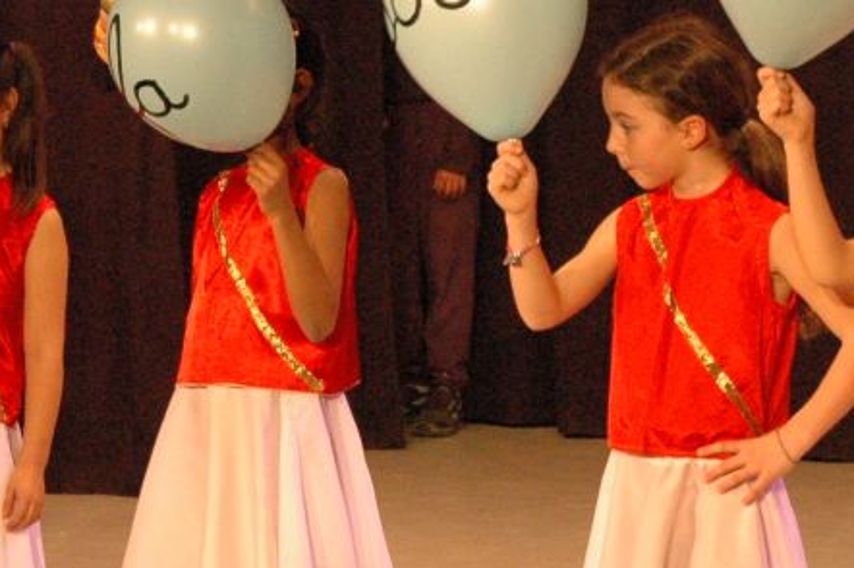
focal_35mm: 204
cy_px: 193
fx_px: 4836
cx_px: 539
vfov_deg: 6.7
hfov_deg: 10.1
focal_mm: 40
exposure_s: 1/25
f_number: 4.5
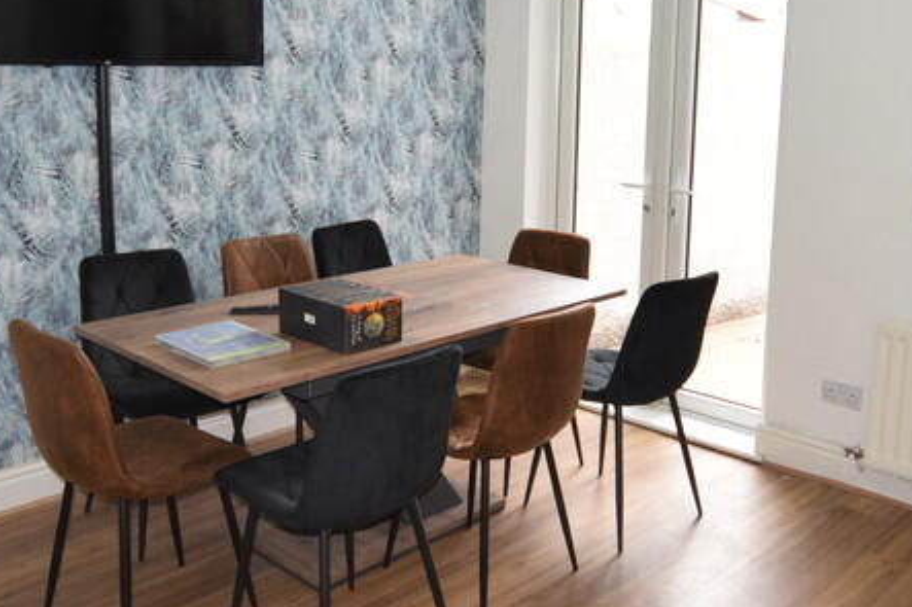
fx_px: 966
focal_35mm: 38
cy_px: 244
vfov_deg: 34.8
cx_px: 432
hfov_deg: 50.5
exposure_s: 1/125
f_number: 5.6
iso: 720
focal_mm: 11
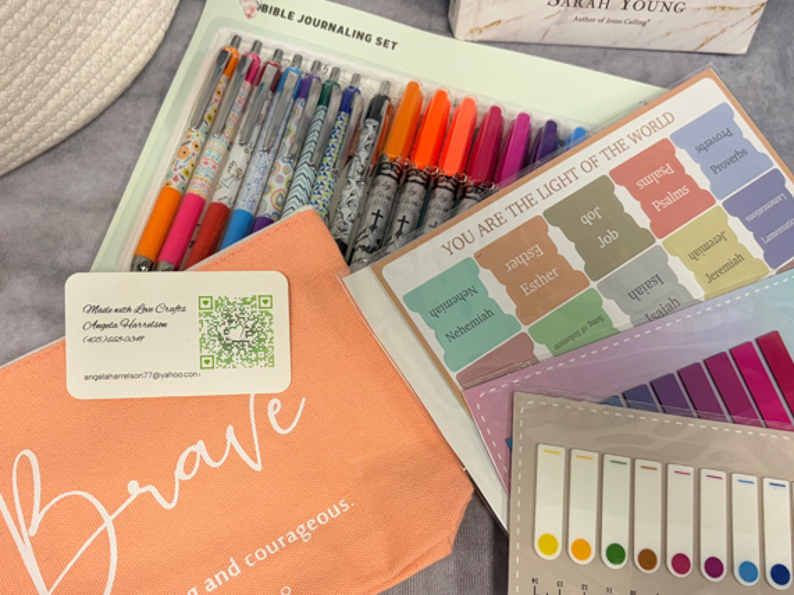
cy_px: 357
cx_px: 355
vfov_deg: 35.0
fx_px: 940
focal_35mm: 41
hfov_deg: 45.7
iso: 80
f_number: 1.6
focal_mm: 5.96
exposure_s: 1/60
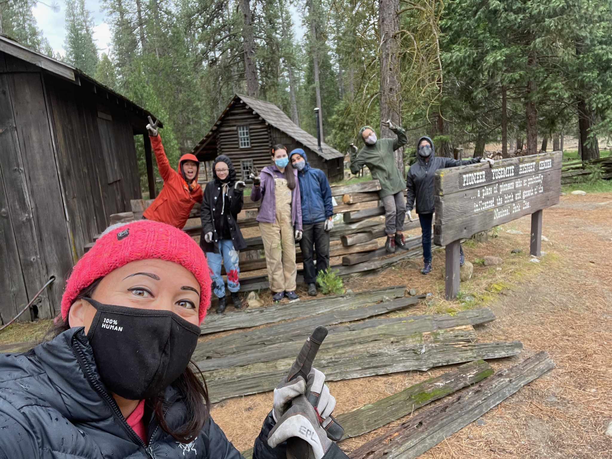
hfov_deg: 73.9
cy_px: 230
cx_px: 306
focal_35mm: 23
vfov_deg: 58.9
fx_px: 407
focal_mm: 2.71
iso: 100
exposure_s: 1/93
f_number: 2.2
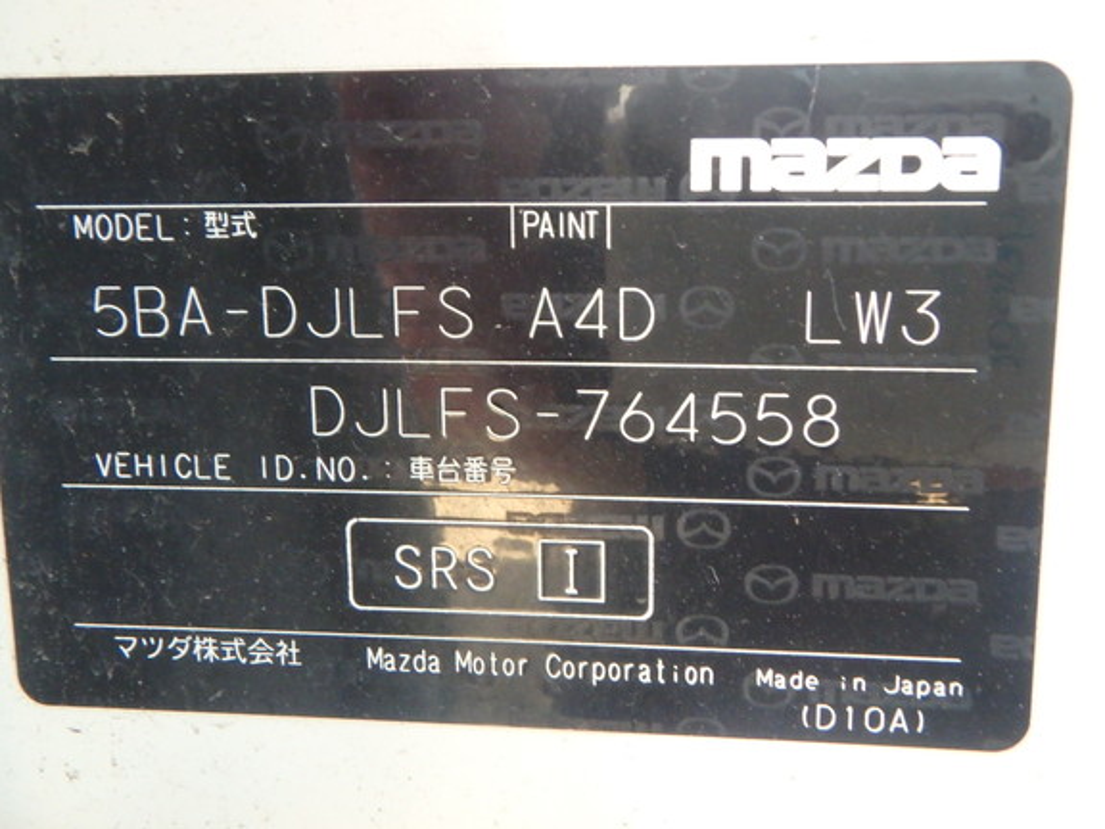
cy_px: 414
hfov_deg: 47.9
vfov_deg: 36.8
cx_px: 552
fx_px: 1245
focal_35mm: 39
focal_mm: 6.9
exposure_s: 1/40
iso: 800
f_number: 5.1
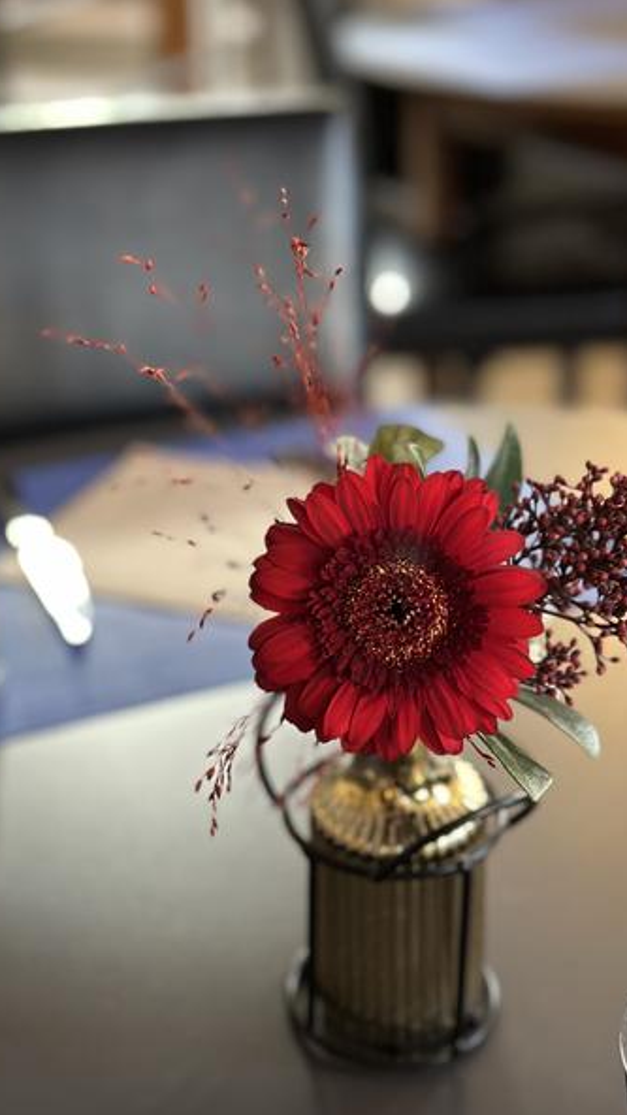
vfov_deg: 39.2
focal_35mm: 53
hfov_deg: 22.6
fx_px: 1566
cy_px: 558
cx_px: 249
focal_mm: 6.86
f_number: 1.78
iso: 320
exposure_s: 1/50
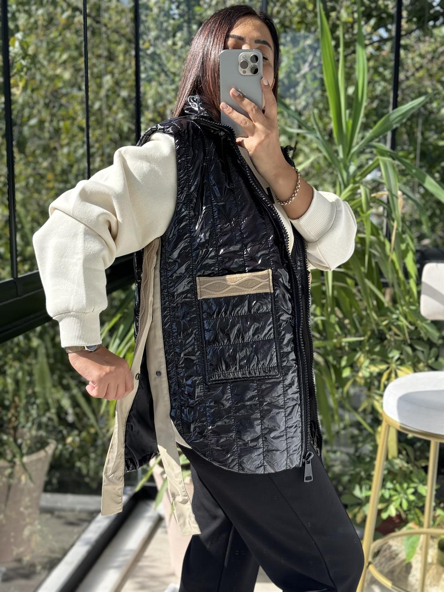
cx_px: 222
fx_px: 821
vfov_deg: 39.7
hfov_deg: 30.3
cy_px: 296
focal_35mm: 48
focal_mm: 6.76
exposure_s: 1/414
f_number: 1.78
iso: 64
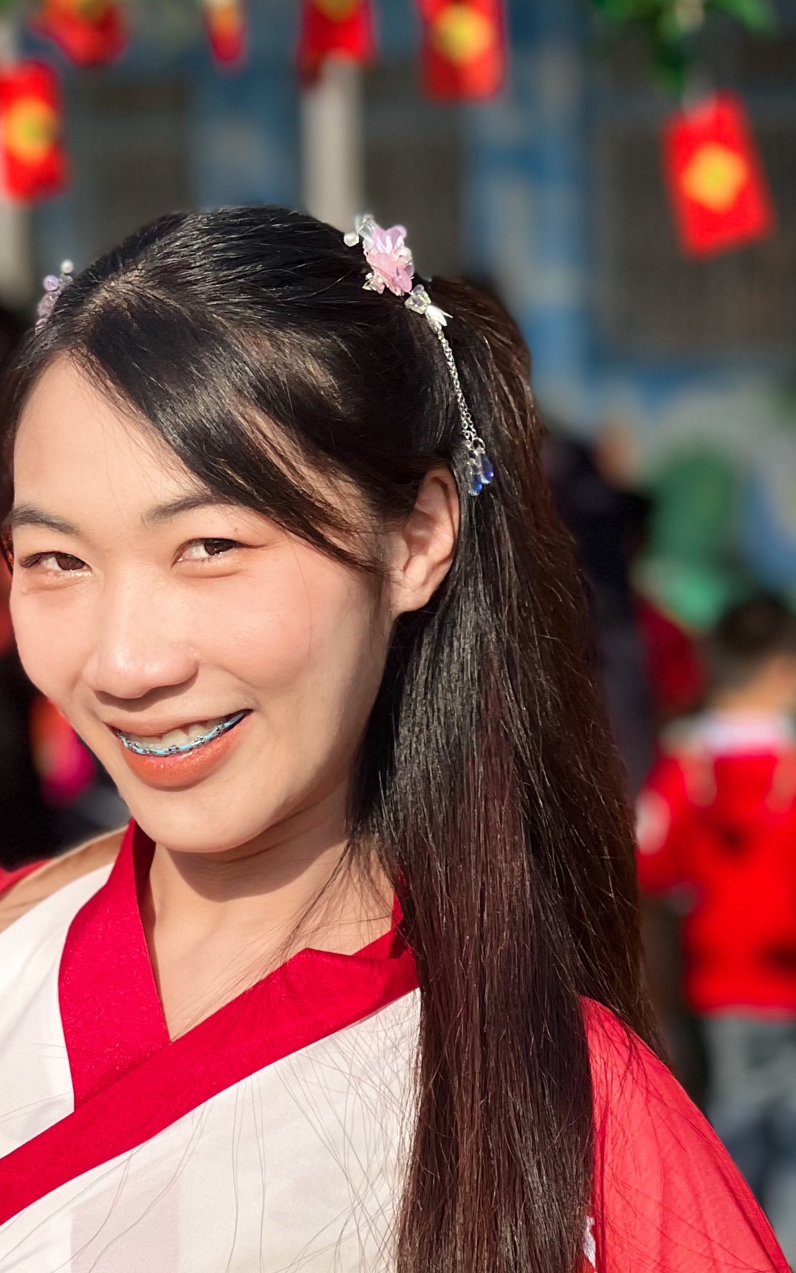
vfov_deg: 14.1
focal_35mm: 148
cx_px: 23
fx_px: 5137
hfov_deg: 8.8
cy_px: 709
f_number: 2.8
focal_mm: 9
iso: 32
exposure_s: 1/530
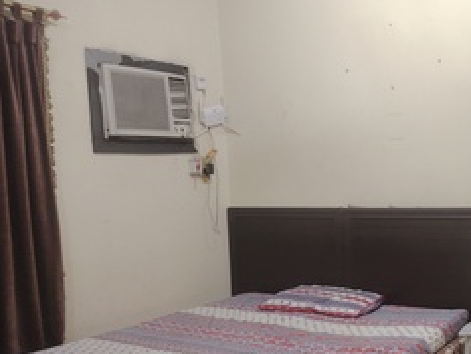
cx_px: 407
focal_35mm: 46
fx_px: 627
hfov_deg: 38.8
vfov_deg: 31.3
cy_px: 236
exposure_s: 1/30
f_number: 1.75
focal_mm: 5.25
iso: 625
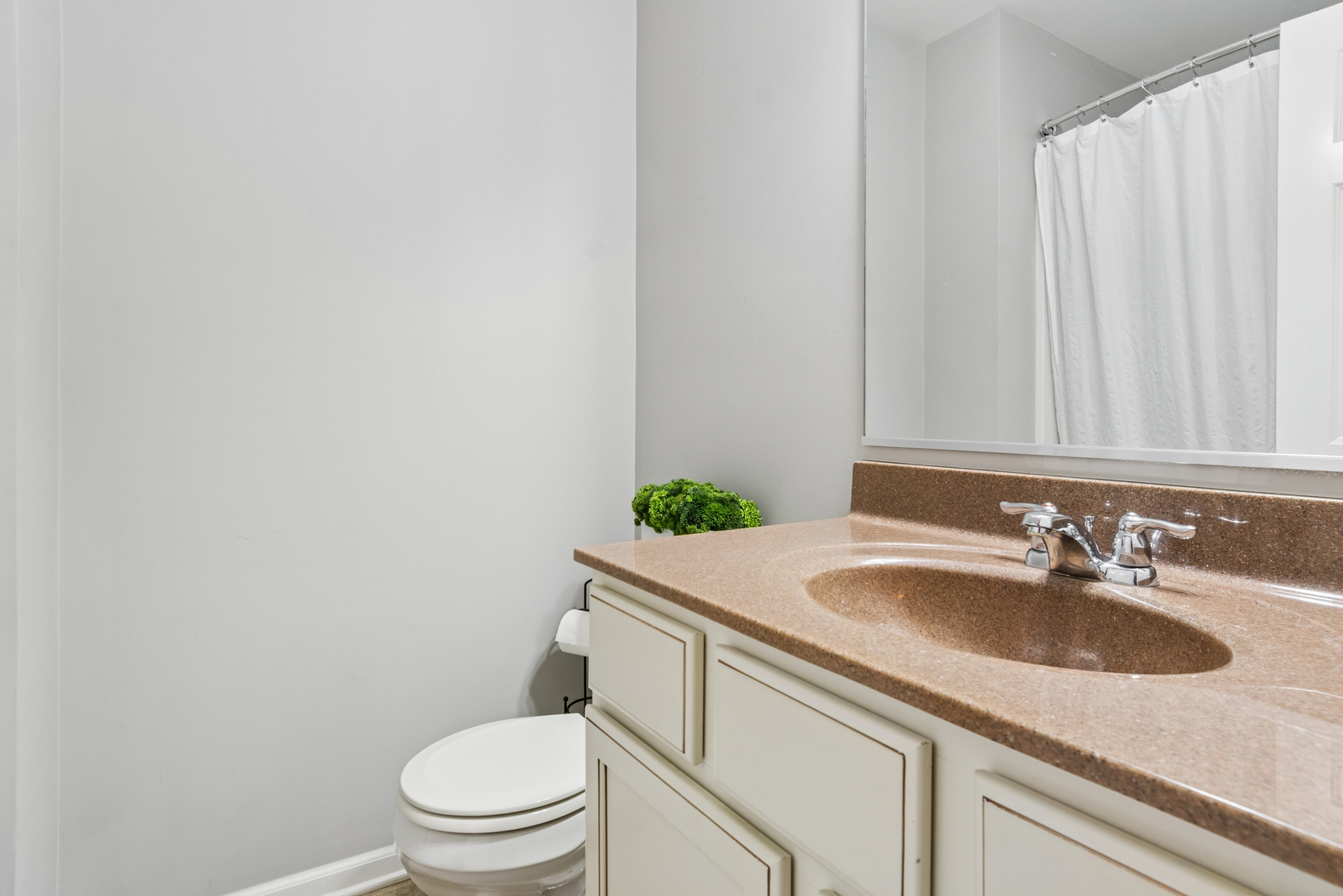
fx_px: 671
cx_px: 672
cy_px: 448
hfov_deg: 90.0
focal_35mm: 18
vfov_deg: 67.4
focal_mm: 12
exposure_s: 1/6
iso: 250
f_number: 8
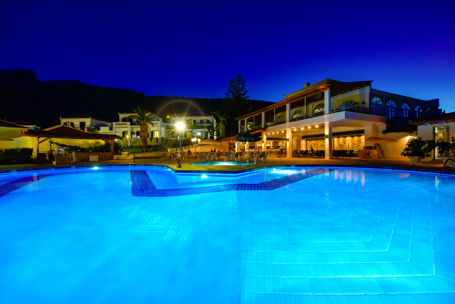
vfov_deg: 81.3
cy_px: 152
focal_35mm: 14
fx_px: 177
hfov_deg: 104.2
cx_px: 228
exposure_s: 1/10
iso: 1600
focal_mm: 14
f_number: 3.2
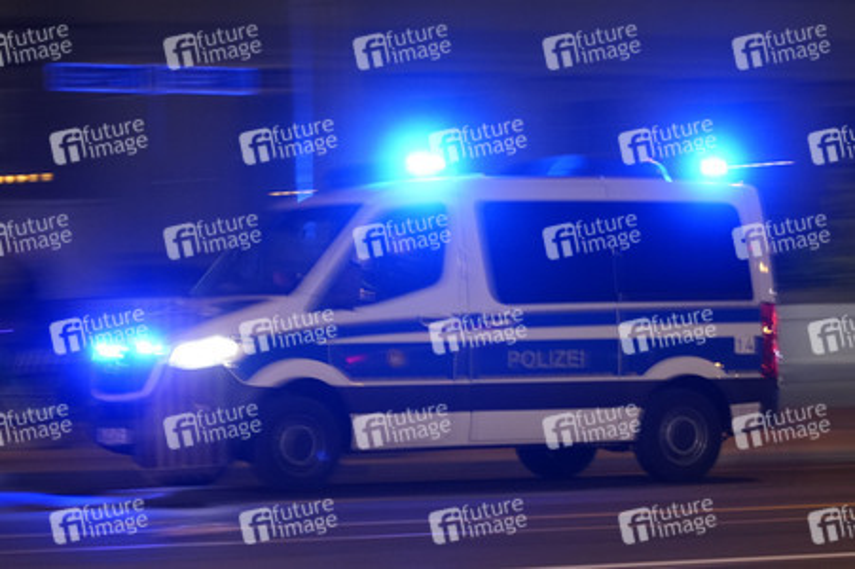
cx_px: 428
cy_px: 284
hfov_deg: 21.3
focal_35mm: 96
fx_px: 2278
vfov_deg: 14.2
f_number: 4.5
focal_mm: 96
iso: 3200
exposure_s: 1/15
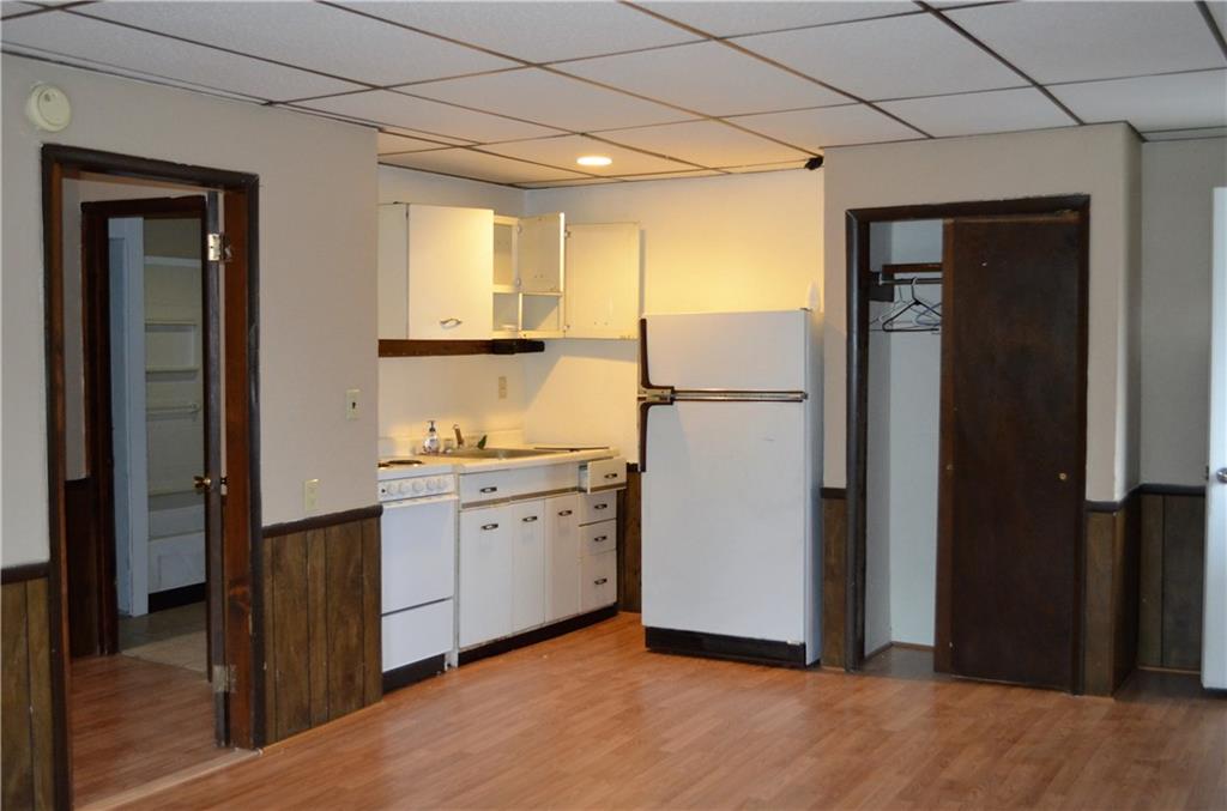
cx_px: 614
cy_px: 406
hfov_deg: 49.7
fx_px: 1326
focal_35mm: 39
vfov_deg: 34.0
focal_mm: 26
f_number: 4.2
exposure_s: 1/60
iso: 2200
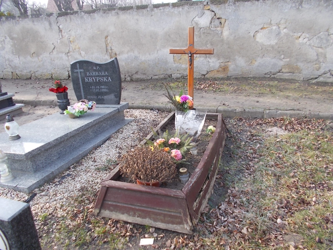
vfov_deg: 53.1
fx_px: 250
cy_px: 125
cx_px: 166
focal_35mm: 26
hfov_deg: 67.3
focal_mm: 4.6
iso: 80
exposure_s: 1/200
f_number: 3.2
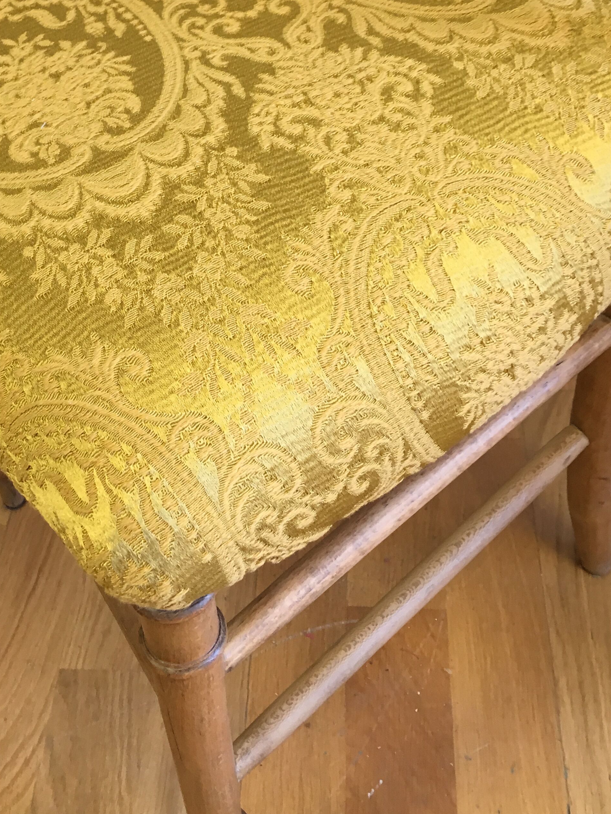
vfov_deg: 40.4
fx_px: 1083
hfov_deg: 31.3
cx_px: 209
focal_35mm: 46
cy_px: 233
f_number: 2.2
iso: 80
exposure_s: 1/33
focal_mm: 4.15
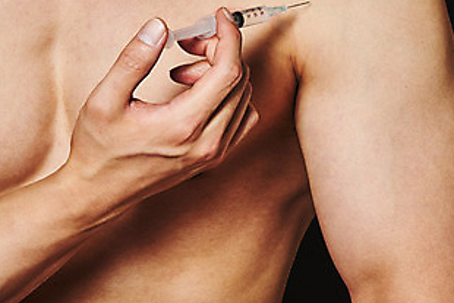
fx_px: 2561
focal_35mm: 203
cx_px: 94
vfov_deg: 6.8
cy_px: 135
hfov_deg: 10.1
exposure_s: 1/125
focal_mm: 105
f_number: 20
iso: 100
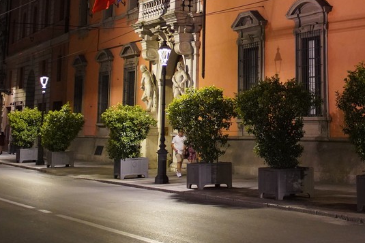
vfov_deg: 16.0
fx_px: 842
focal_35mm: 83
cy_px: -17
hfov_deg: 23.9
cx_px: 313
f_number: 2.8
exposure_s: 1/60
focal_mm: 37
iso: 6400
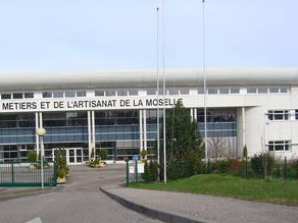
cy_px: 142
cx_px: 107
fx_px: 439
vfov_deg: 28.4
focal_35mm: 51
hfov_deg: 37.2
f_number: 5.6
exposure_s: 1/250
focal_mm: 5.8
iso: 64
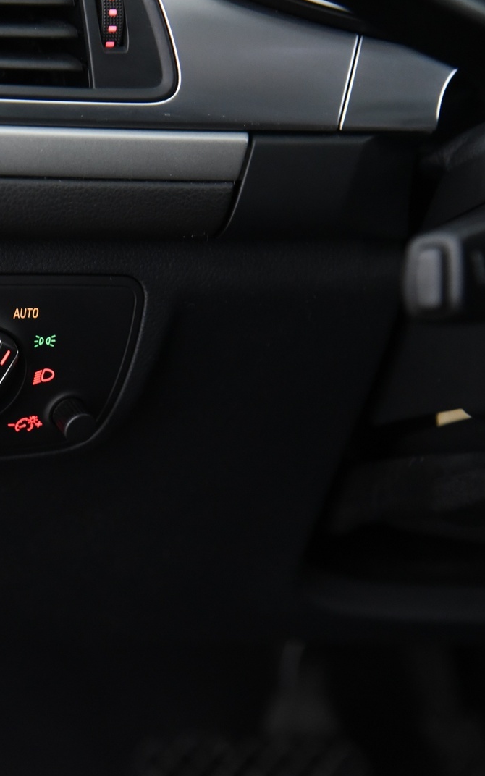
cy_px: 389
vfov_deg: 20.8
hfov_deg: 12.9
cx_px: -34
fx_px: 2115
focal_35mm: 100
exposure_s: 1/20
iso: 4000
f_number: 4
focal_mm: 65
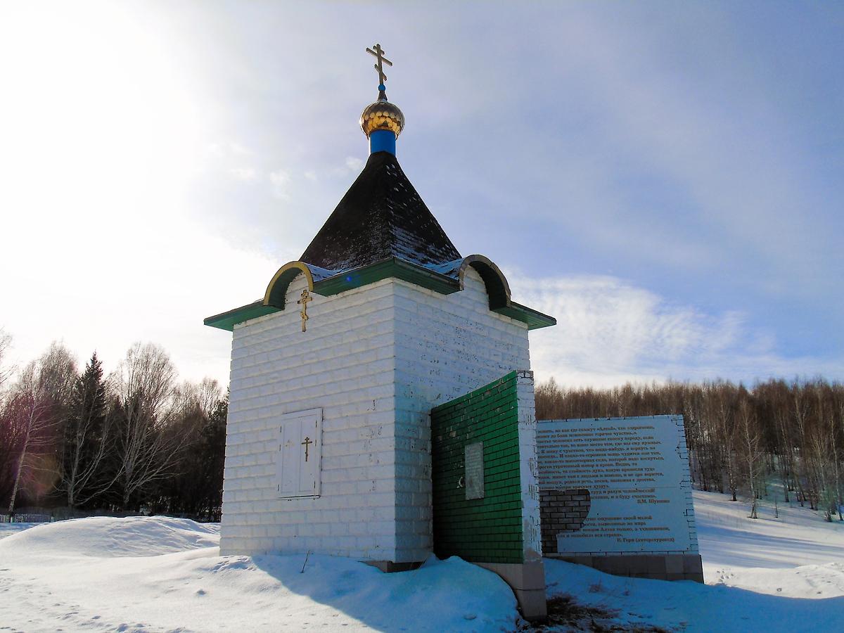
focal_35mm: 29
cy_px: 316
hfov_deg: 61.7
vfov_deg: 48.2
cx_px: 422
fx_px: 707
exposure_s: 1/1000
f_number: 6
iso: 80
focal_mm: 5.2
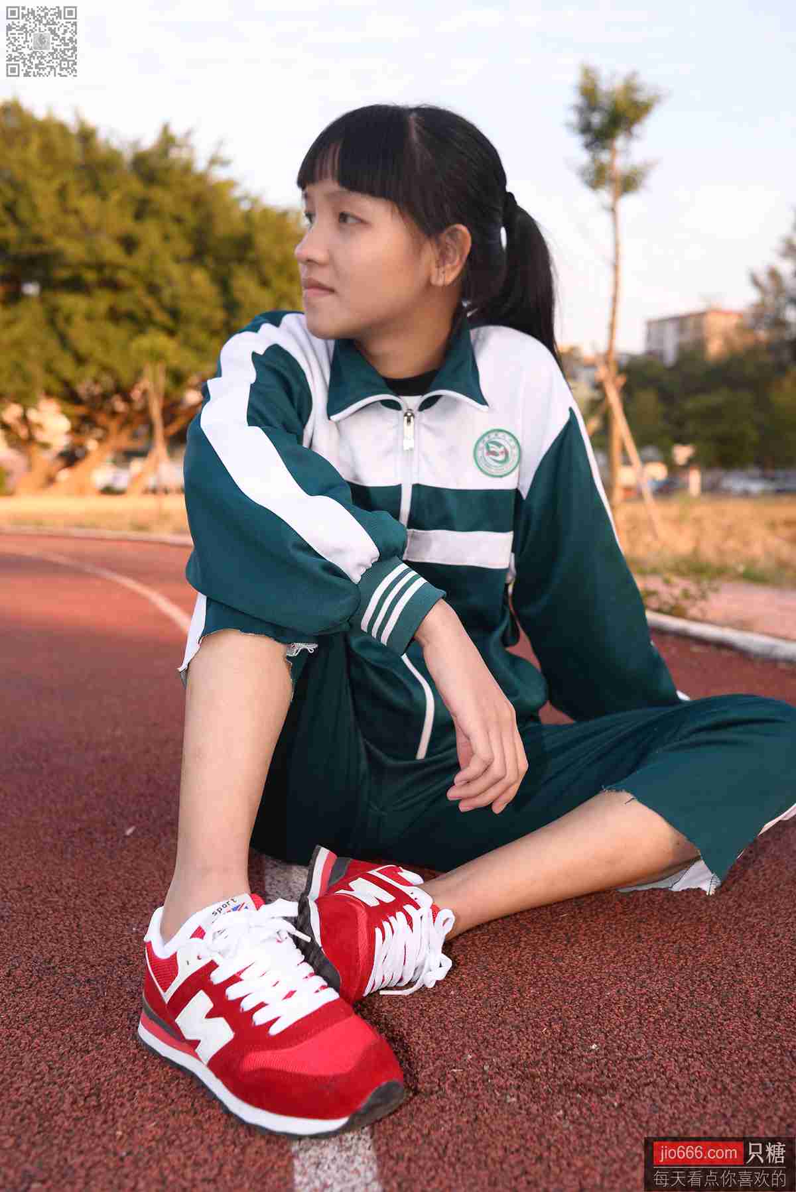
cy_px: 596
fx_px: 1160
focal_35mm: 35
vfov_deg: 54.4
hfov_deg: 37.9
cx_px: 398
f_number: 5.6
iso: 100
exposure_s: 1/100
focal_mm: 35
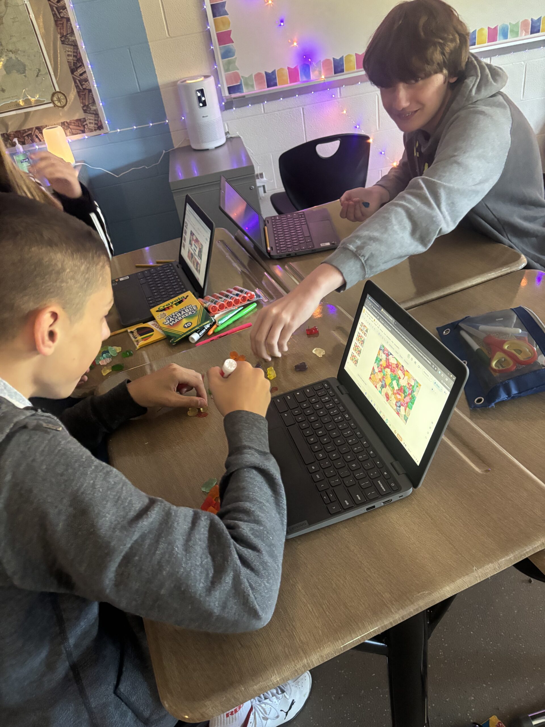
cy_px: 364
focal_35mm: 26
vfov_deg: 67.3
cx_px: 272
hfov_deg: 53.1
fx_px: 546
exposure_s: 1/34
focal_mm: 5.96
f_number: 1.6
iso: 640
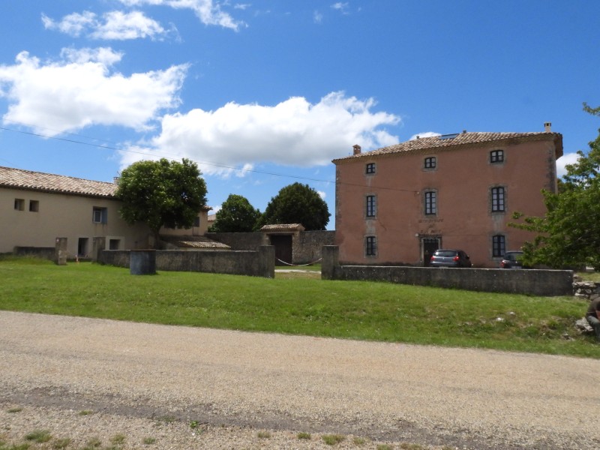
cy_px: 225
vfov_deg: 56.8
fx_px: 416
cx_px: 300
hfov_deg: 71.6
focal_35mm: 24
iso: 400
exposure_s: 1/1600
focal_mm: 4.3
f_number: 8
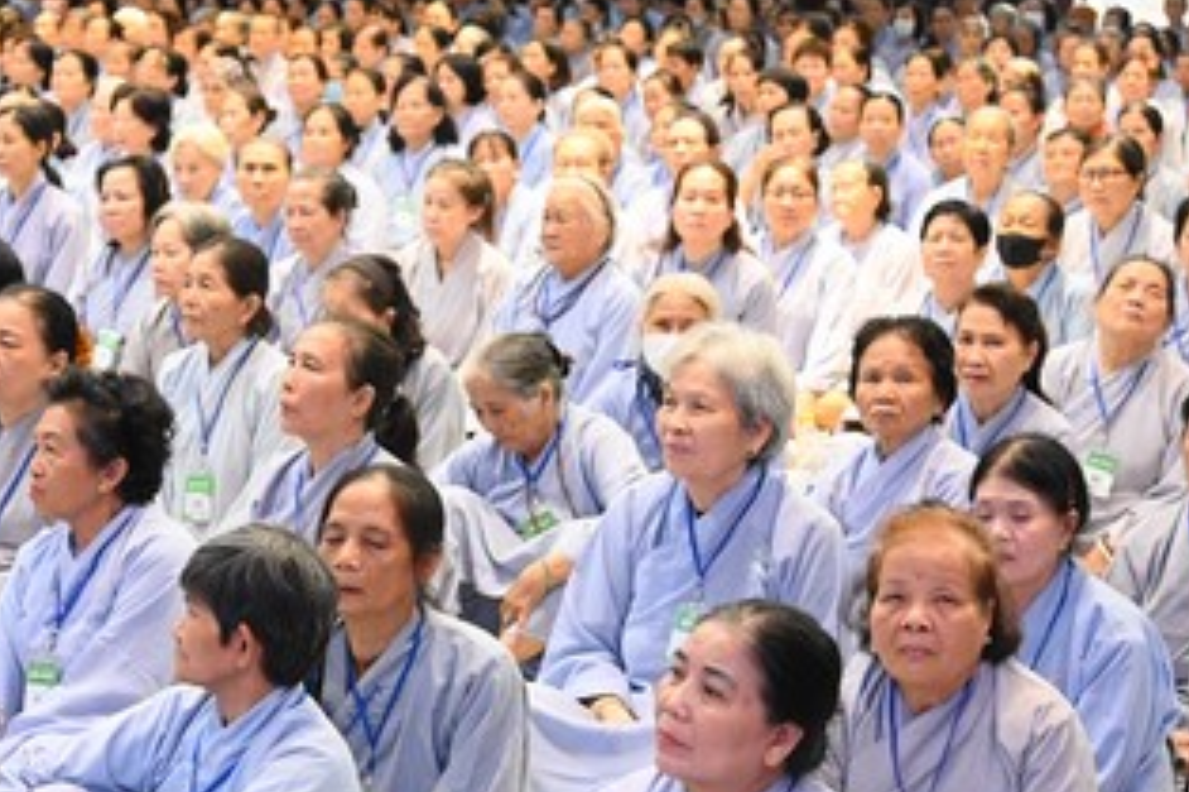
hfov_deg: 22.3
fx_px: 3004
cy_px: 561
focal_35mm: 91
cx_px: 390
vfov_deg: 15.0
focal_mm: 44
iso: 8000
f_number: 4
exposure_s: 1/160
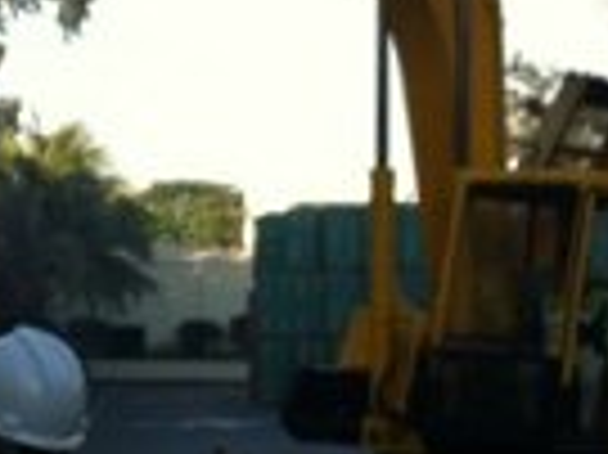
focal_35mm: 155
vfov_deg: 9.6
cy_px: 184
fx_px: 2720
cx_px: 68
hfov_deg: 12.7
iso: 80
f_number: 2.8
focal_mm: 3.85
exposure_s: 1/321
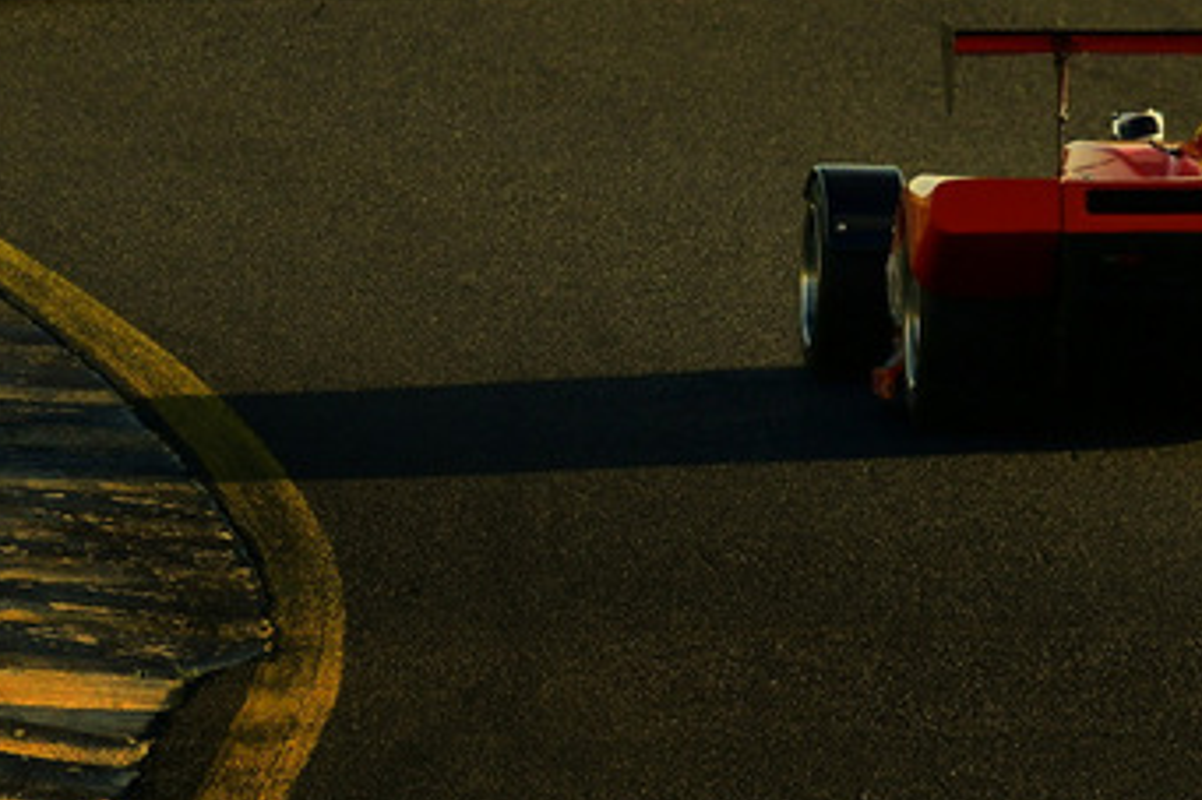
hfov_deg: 1.2
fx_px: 58733
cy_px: -16
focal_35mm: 1760
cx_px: 451
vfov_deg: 0.8
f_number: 10
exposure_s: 1/640
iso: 640
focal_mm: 500
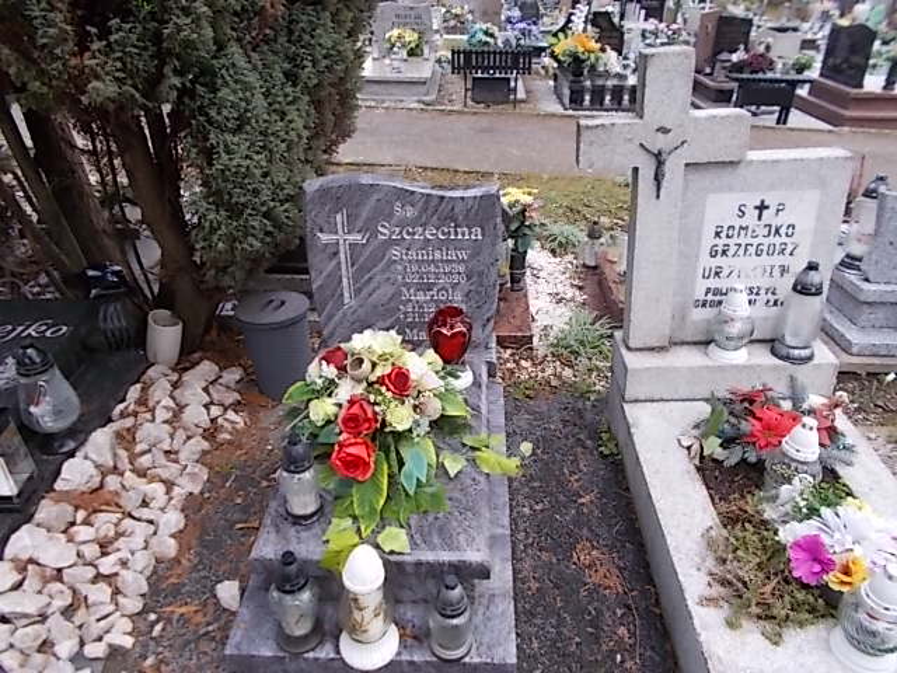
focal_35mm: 26
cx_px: 448
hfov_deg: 67.3
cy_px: 336
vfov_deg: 53.1
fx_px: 674
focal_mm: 4.6
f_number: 3.2
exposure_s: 1/125
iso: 80
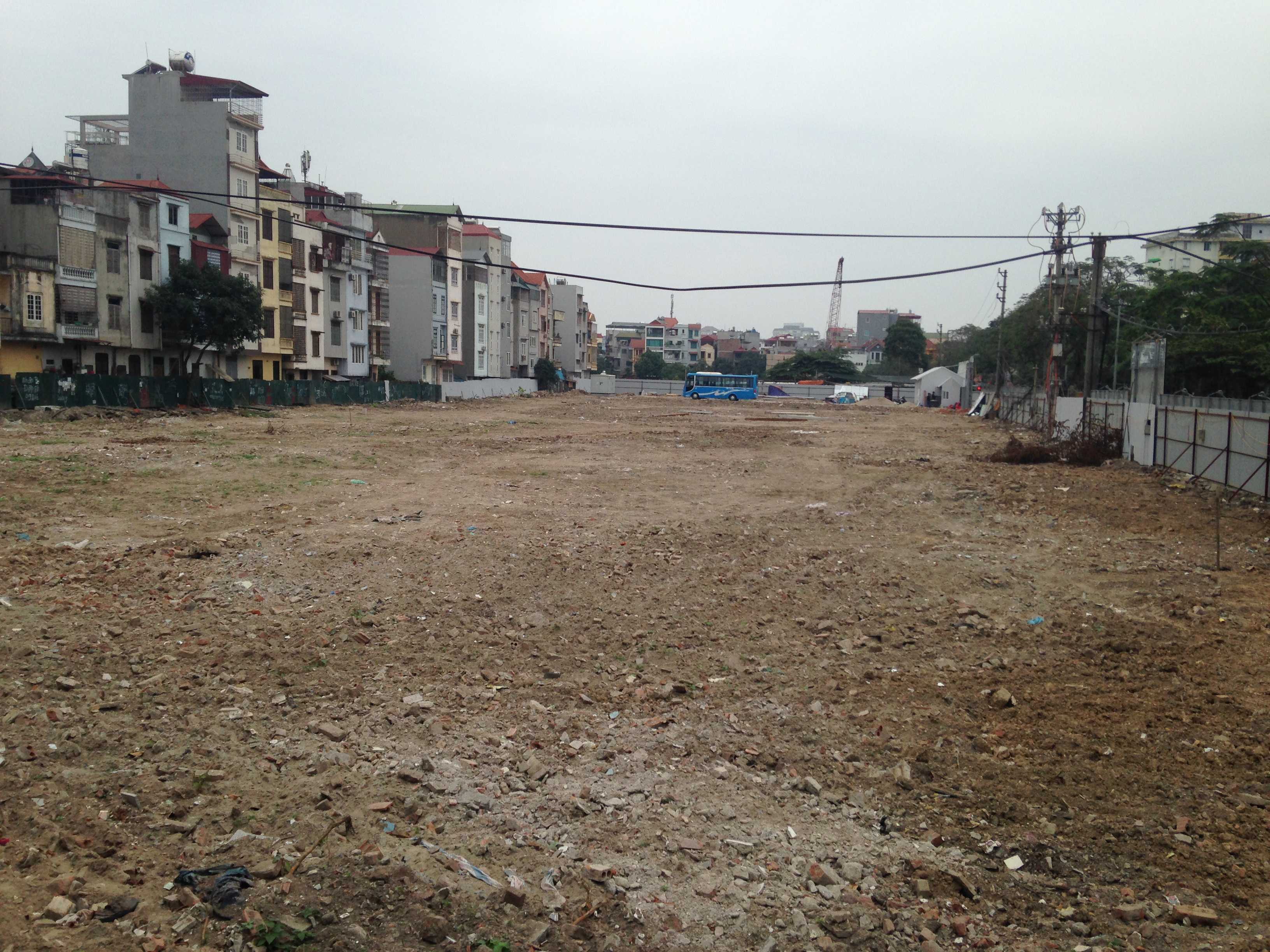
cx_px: 635
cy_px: 476
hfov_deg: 55.4
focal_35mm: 33
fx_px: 1211
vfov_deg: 42.9
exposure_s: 1/903
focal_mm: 4.12
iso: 50
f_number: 2.4
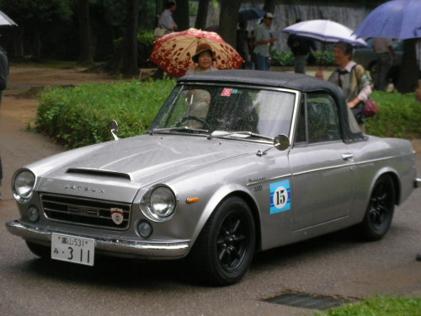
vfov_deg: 12.8
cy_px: 158
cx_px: 210
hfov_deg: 17.0
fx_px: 1411
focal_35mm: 116
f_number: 4
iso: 100
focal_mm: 19.3
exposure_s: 1/70.7
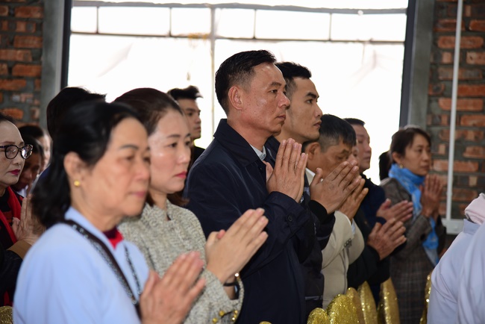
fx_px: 1415
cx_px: 242
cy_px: 162
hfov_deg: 19.4
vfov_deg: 13.1
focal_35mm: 105
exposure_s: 1/125
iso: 1250
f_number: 4
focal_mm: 105
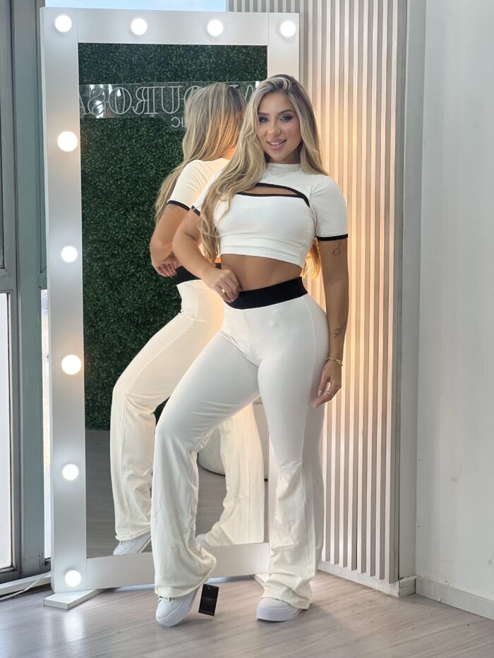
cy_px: 329
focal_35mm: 77
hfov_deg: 19.1
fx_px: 1465
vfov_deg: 25.3
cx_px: 247
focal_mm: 9
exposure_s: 1/120
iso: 50
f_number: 2.8
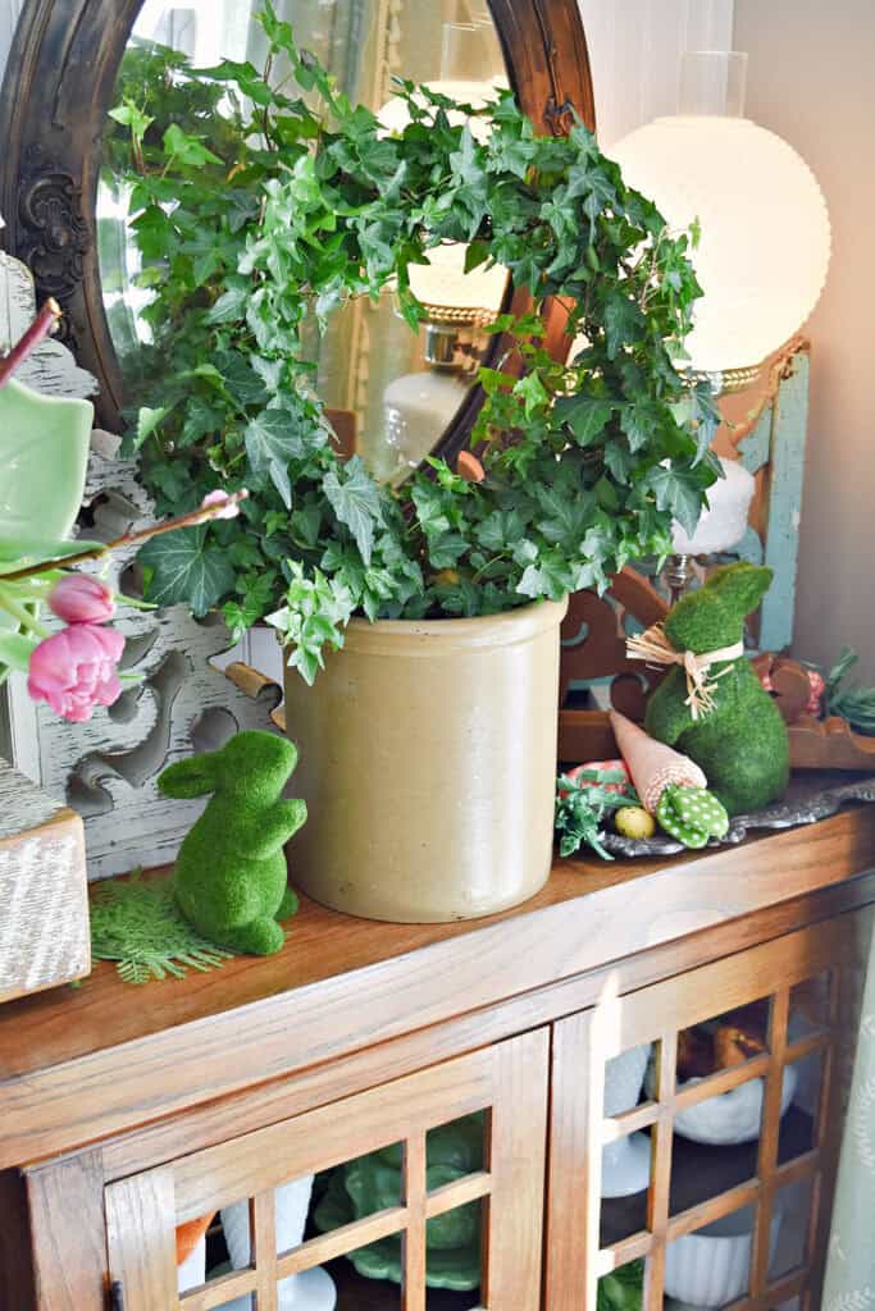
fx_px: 1859
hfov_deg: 26.5
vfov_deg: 38.9
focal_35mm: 51
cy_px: 656
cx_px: 438
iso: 400
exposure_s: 1/125
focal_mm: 34
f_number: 5.6
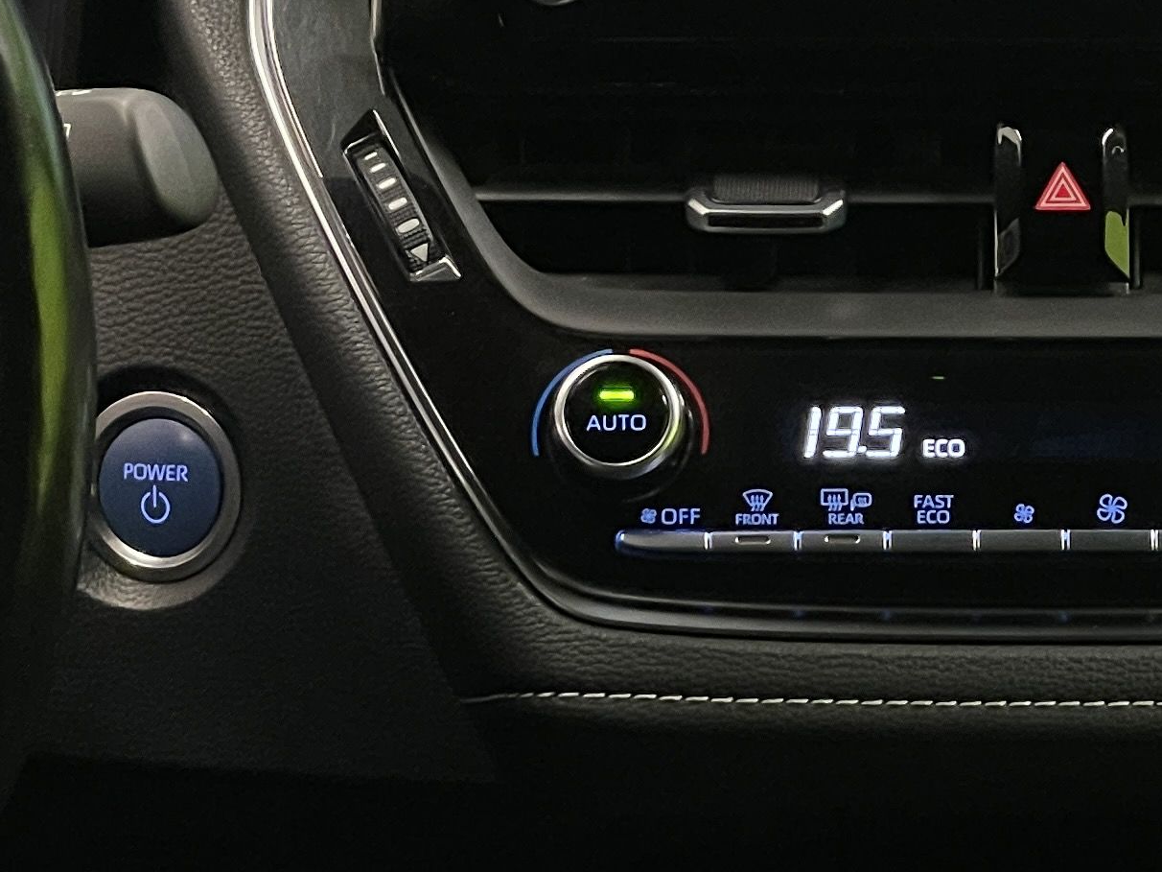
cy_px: 726
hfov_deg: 11.4
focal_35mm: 173
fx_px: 5807
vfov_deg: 8.6
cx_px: 1028
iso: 250
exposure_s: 1/50
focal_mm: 6
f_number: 2
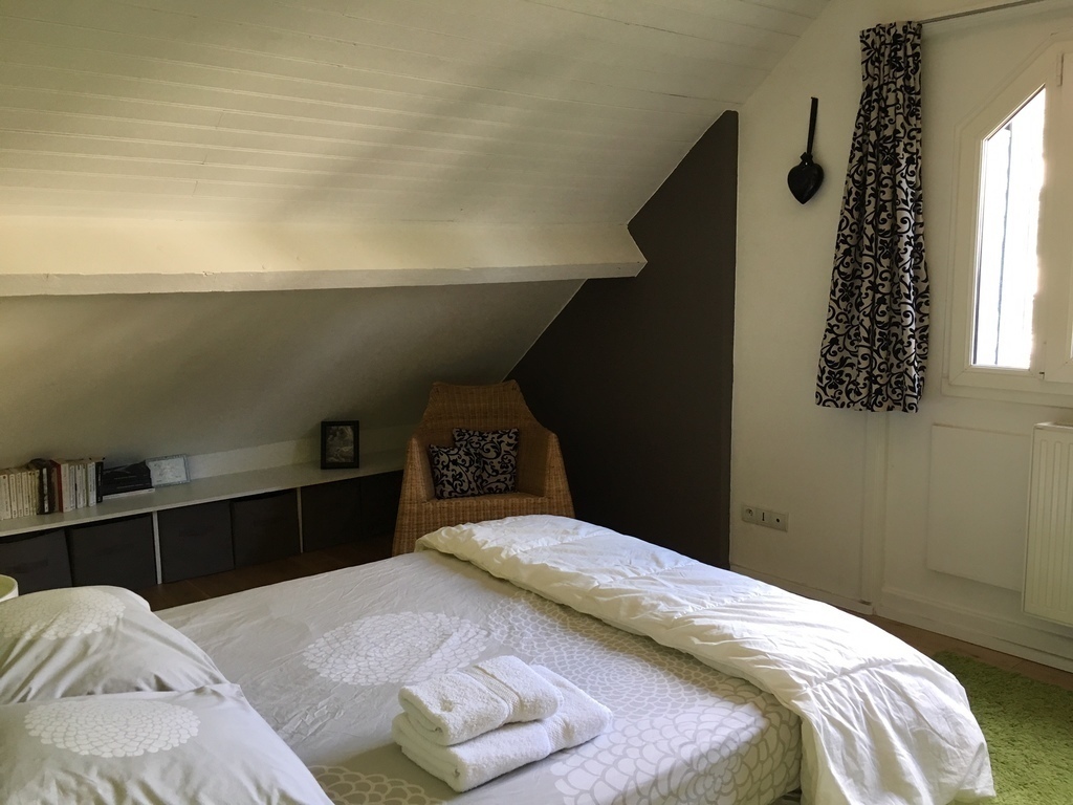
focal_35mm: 29
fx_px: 899
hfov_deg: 61.7
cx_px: 536
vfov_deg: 48.2
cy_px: 402
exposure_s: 1/33
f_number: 2.2
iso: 64
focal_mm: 4.15
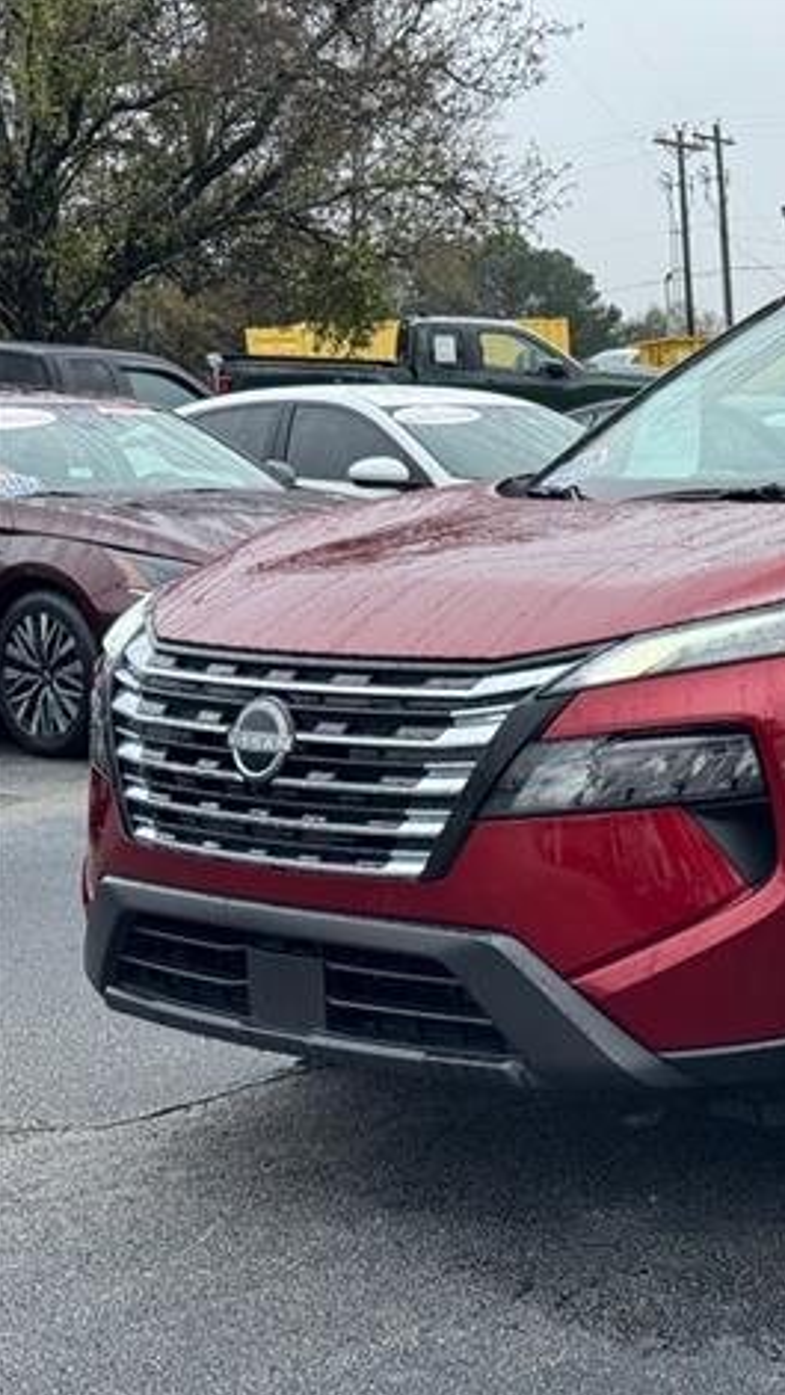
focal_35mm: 71
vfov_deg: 29.7
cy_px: 687
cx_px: 942
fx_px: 2627
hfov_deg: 16.3
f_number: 1.78
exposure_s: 1/854
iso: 64
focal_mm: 6.76
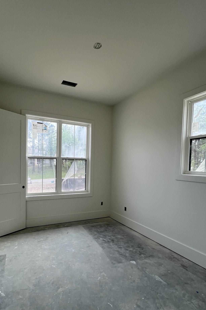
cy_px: 173
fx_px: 146
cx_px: 78
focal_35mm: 17
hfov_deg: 69.4
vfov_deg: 92.8
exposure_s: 1/192
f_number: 1.8
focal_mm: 1.57
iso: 32
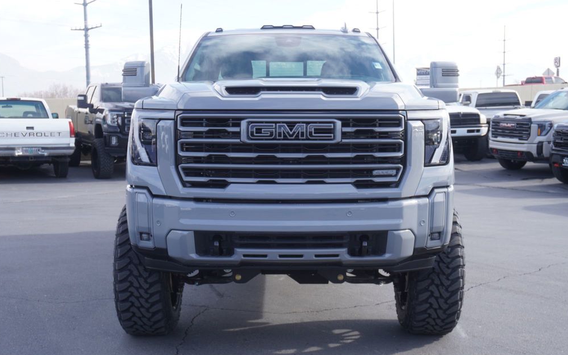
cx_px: 282
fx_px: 798
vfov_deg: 25.1
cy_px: 176
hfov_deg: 39.2
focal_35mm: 52
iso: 100
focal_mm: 33
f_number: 6.3
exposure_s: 1/100
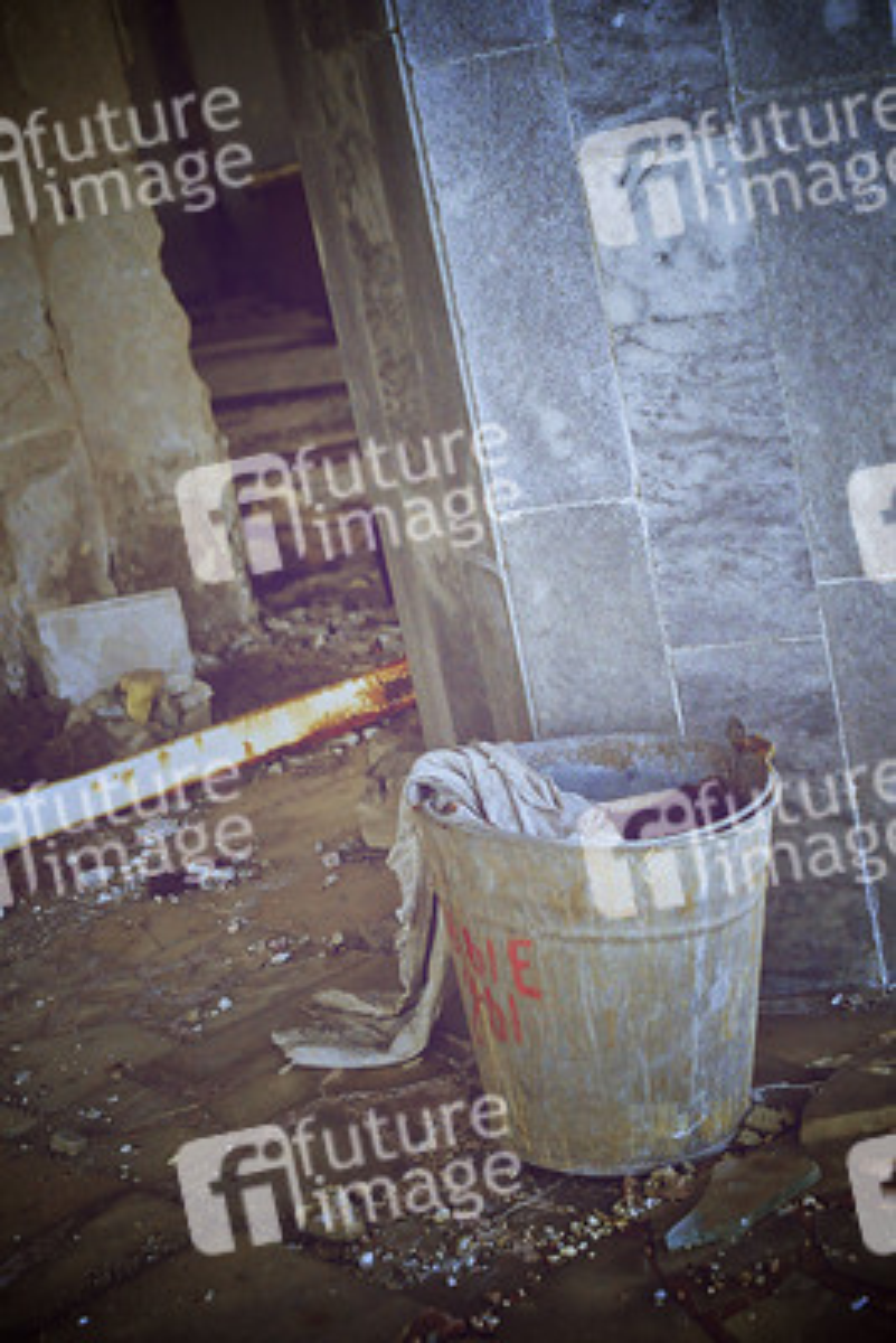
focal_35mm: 51
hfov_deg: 26.5
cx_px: 448
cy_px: 672
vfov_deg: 38.9
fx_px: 1902
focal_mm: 34
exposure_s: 1/3200
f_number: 4.2
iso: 3200
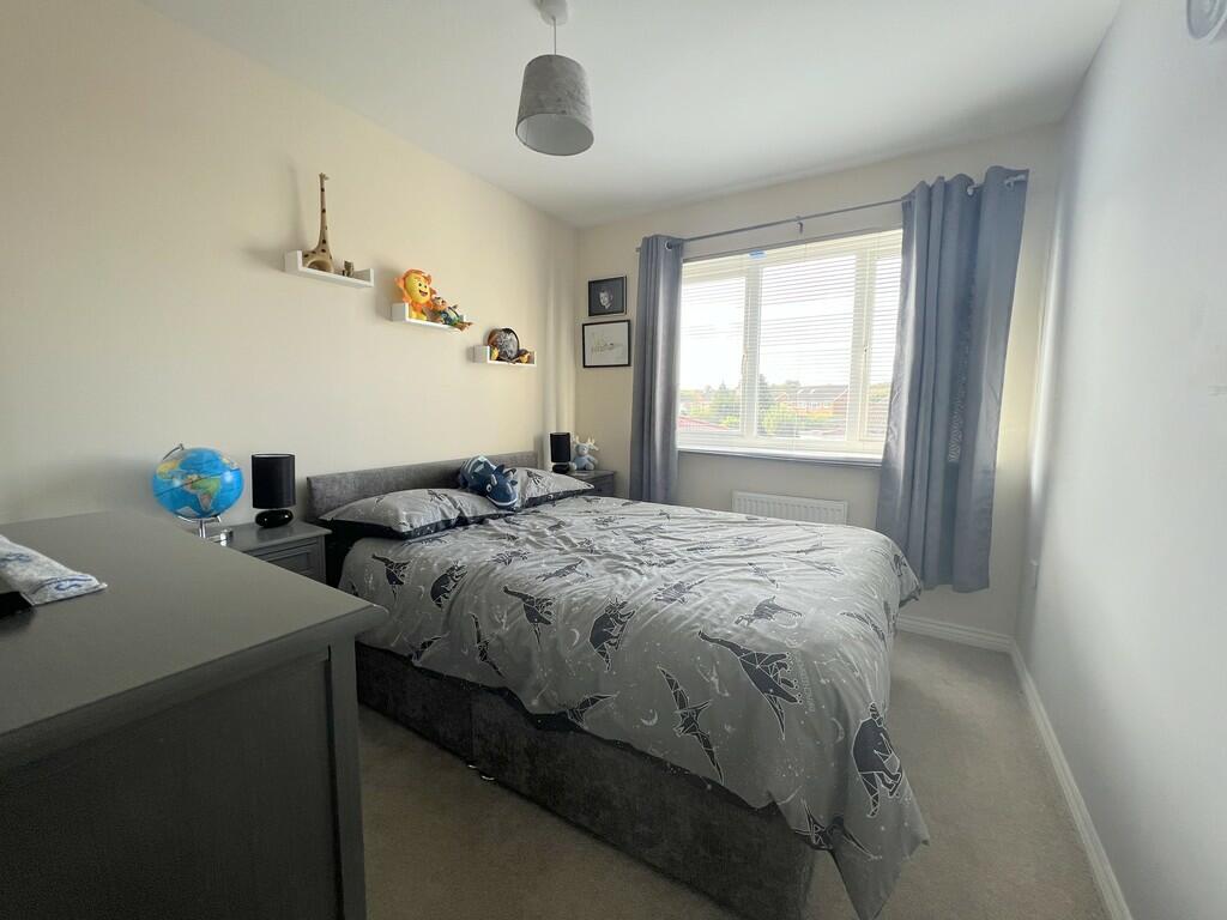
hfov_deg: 106.2
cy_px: 460
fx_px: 461
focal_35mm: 13
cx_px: 614
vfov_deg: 89.9
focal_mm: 1.57
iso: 40
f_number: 1.8
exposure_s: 1/99
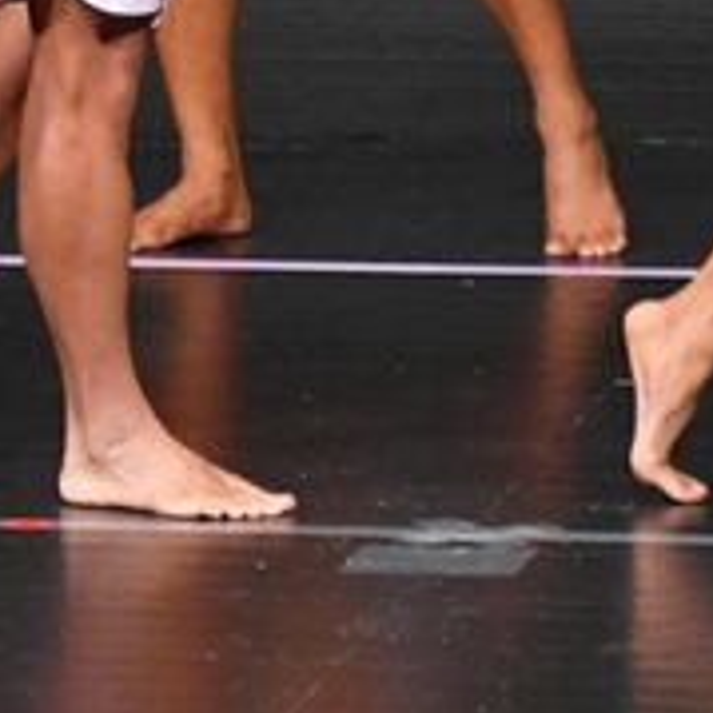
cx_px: -149
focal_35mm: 1271
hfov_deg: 1.4
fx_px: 29619
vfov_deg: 1.4
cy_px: -155
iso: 4000
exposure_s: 1/400
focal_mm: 230
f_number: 5.6
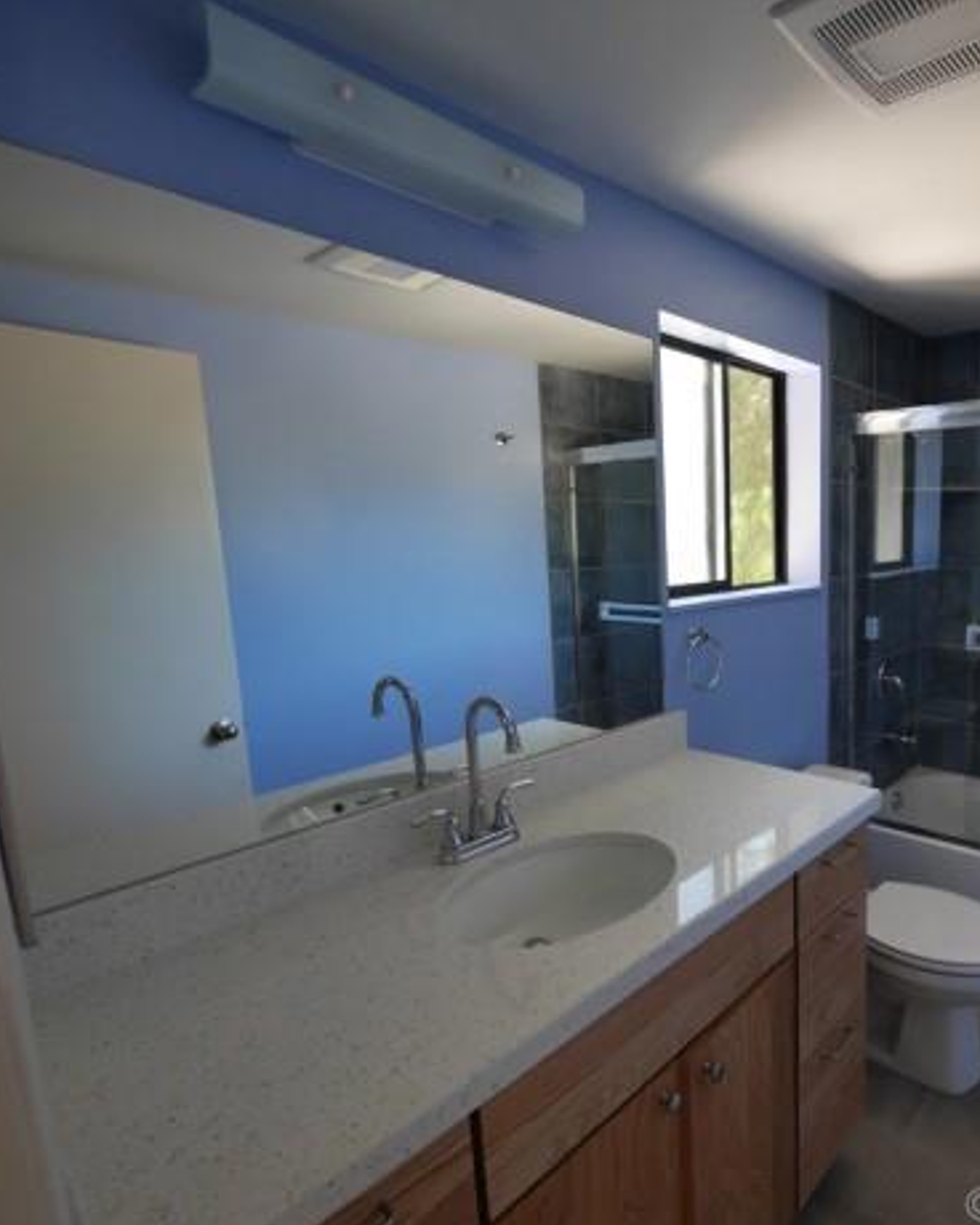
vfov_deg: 83.2
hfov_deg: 65.9
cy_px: 636
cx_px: 751
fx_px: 689
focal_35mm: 19
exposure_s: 1/60
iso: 400
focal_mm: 7
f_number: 4
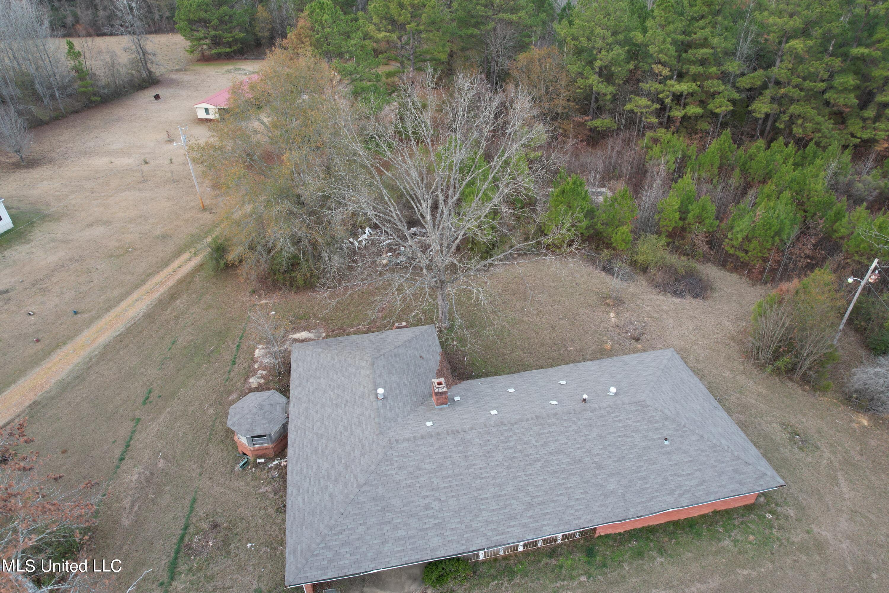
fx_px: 543
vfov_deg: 57.2
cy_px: 296
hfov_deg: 78.6
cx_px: 444
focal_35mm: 22
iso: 100
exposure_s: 1/60
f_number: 2.8
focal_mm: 8.38
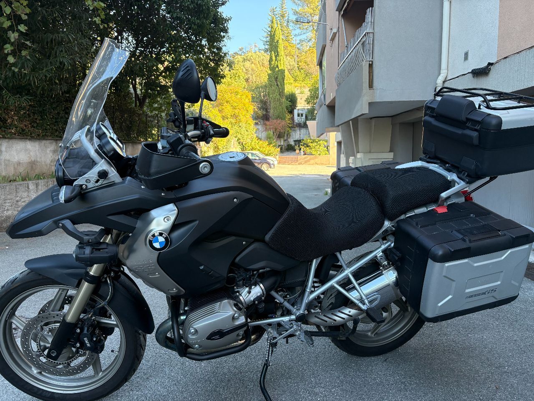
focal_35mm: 26
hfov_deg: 67.3
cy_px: 200
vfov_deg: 53.1
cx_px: 267
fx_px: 401
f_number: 1.6
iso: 125
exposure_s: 1/179
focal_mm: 5.96
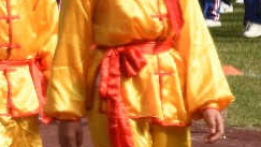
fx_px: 3587
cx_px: -546
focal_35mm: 518
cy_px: -142
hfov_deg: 4.0
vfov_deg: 2.3
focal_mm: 75
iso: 1000
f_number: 4
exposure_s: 1/4000
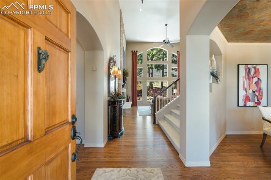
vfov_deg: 73.7
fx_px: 120
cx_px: 136
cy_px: 90
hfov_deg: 96.8
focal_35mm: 16
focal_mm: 16
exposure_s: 1.6
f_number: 11
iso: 400
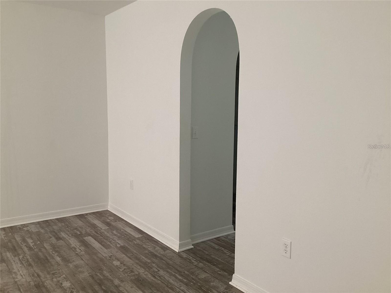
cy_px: 146
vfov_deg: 45.4
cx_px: 196
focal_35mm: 31
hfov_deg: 58.4
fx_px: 350
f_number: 2.4
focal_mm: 3.3
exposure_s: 1/60
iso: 125
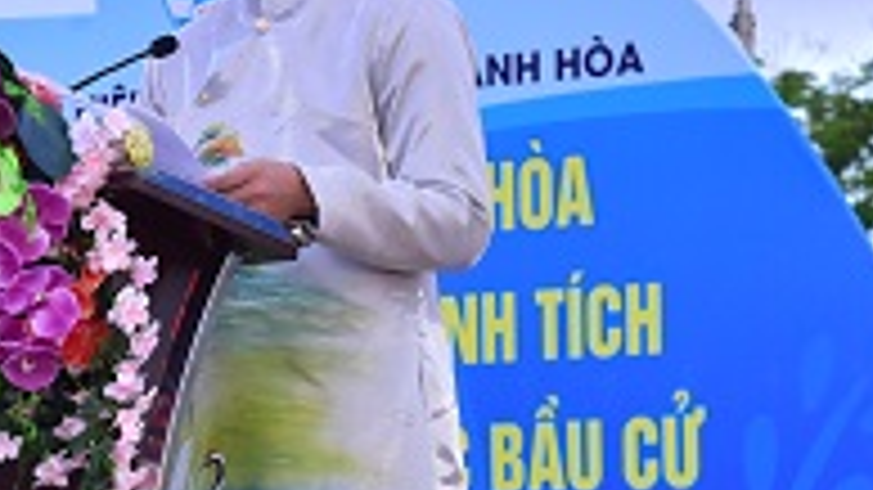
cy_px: 319
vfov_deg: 4.6
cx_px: -180
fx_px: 6156
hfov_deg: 8.0
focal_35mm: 266
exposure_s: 1/500
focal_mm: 82
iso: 1600
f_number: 8
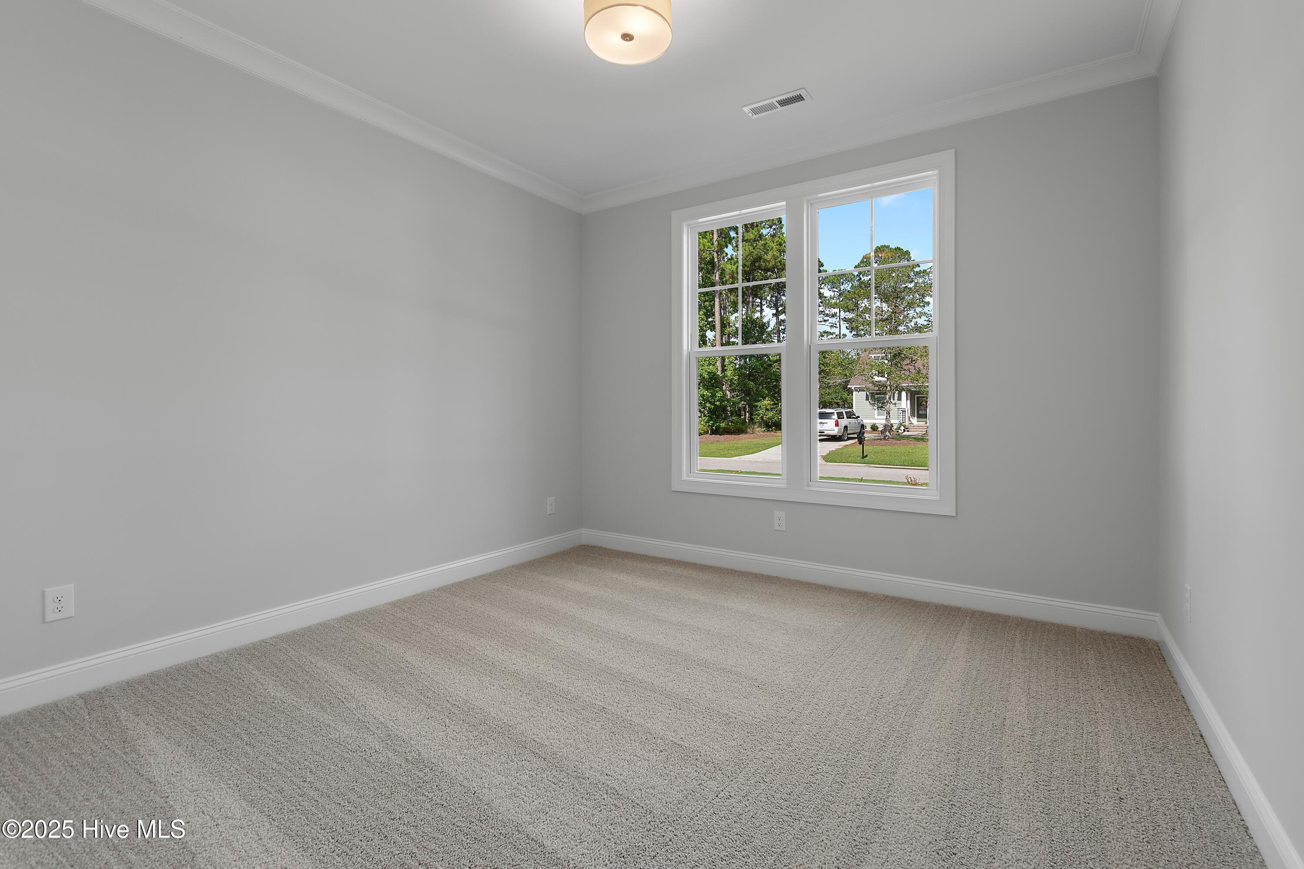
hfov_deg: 100.4
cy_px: 434
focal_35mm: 15
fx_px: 543
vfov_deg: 77.3
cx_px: 652
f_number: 5
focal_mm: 10
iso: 100
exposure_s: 1/13
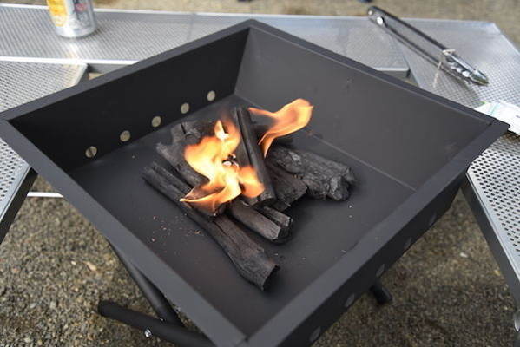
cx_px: 260
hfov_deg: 54.4
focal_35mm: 35
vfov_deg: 37.9
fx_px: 506
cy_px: 174
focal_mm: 35
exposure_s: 1/125
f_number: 5
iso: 100
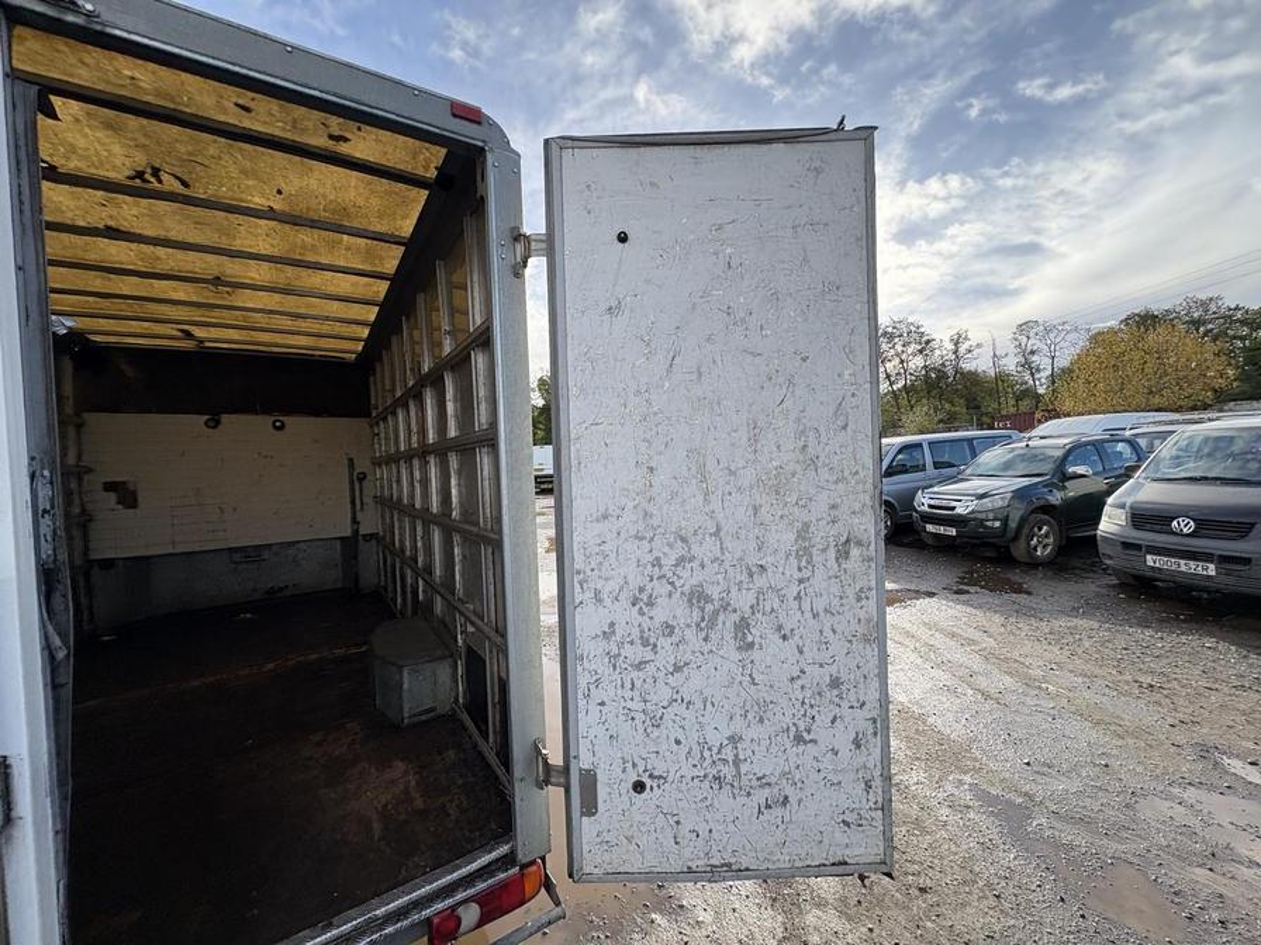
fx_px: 510
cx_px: 630
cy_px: 472
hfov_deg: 102.1
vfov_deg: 85.7
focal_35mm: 14
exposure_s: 1/615
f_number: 2.2
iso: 40
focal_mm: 2.22
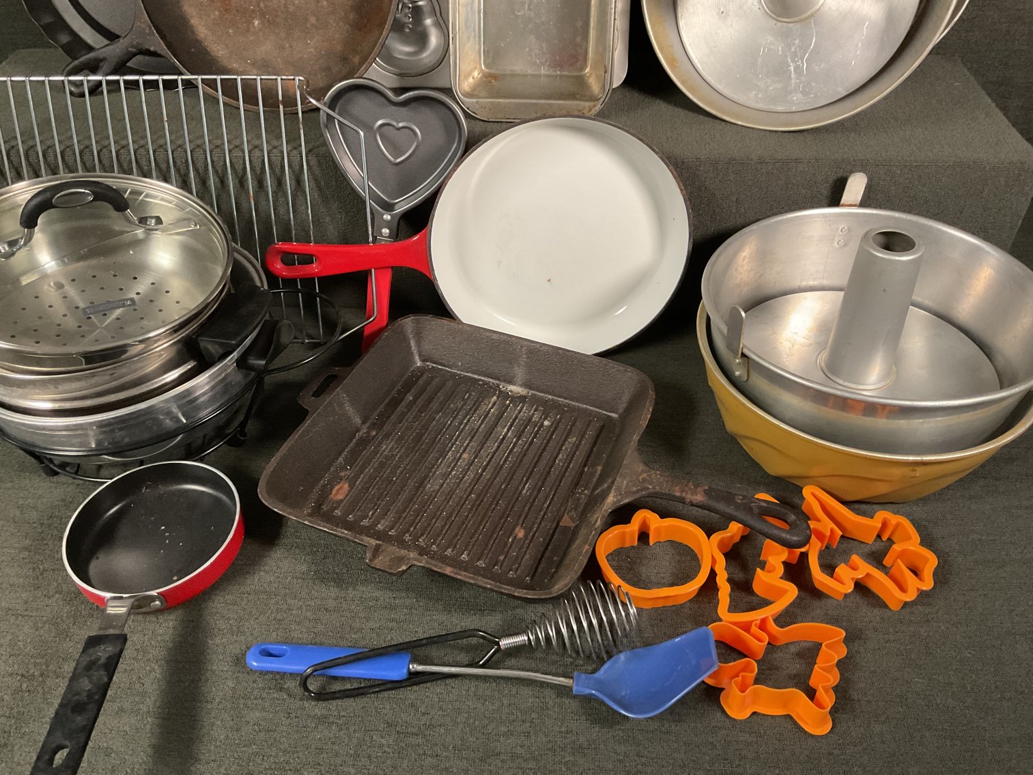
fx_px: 865
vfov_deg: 48.2
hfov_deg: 61.7
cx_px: 516
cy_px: 388
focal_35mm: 29
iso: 250
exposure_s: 1/40
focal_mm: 3
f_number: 1.8
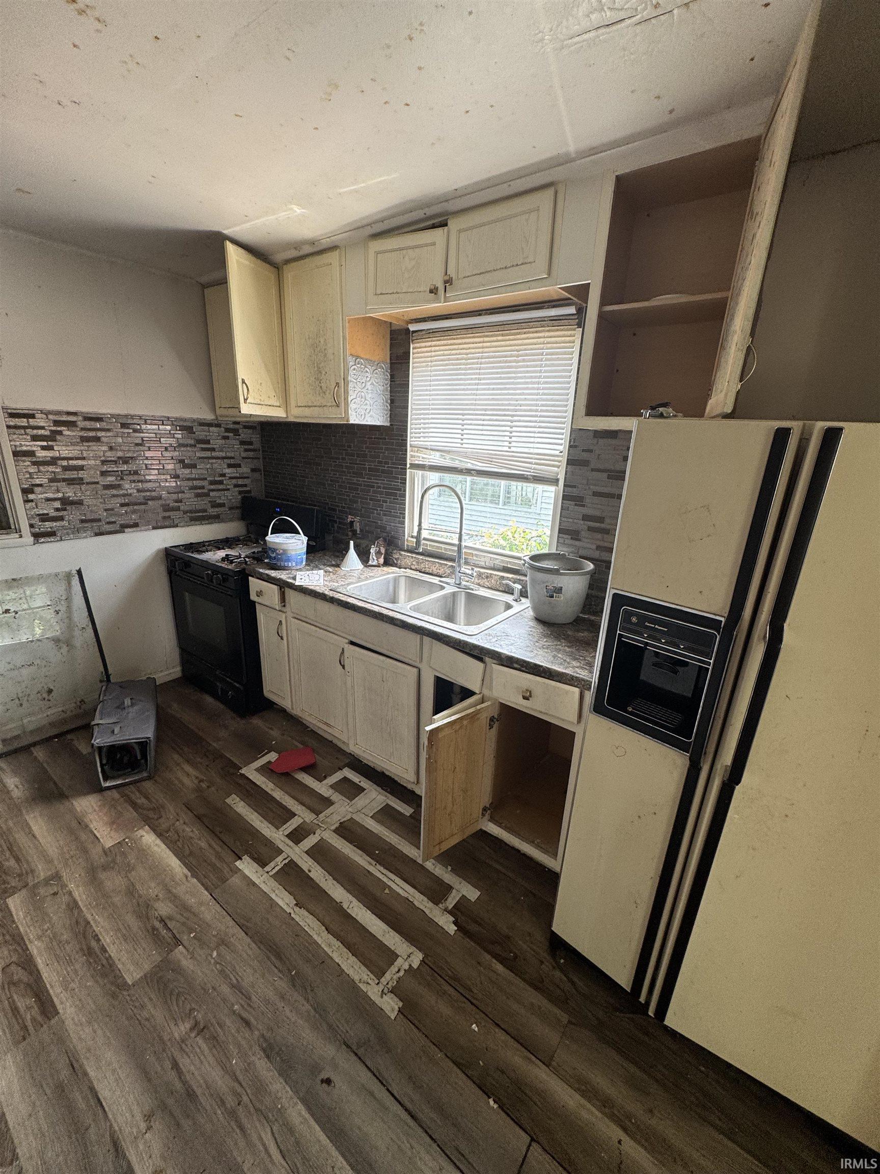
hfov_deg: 85.7
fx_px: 475
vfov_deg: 102.1
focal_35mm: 14
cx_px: 440
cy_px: 587
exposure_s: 1/99
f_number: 2.2
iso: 80
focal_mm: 2.22
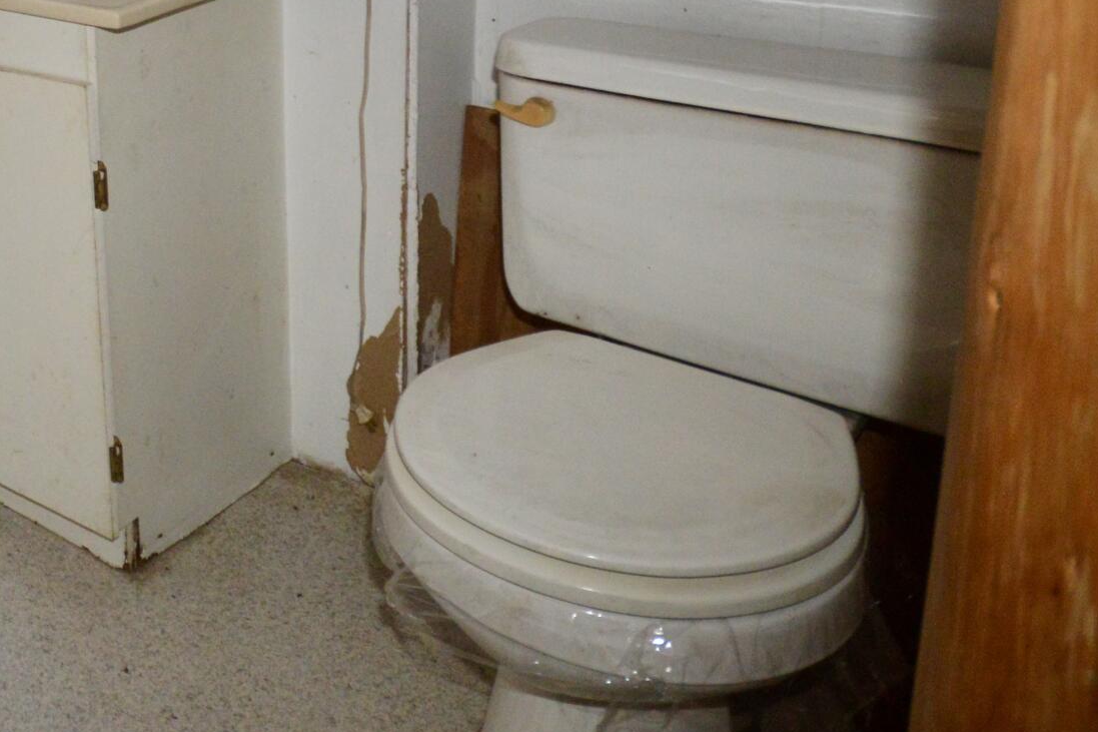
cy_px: -51
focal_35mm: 41
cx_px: -341
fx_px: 1250
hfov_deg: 33.8
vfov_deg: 29.7
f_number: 4
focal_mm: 10
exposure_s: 1/60
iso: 1100
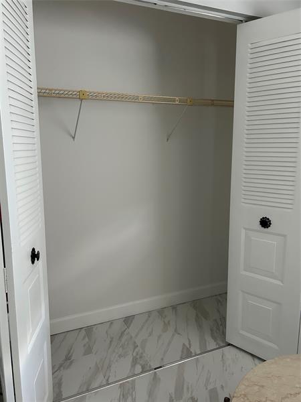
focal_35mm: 26
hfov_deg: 53.1
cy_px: 201
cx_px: 150
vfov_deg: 67.3
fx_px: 301
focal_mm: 5.7
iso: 400
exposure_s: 1/60
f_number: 1.5
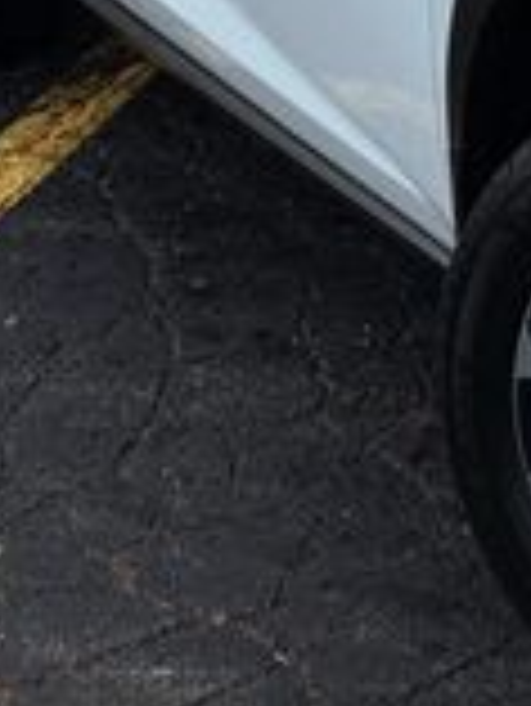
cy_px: -112
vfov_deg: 10.0
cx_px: 1120
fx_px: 4003
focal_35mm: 196
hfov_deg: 7.3
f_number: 1.78
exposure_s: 1/3534
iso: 64
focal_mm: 6.76
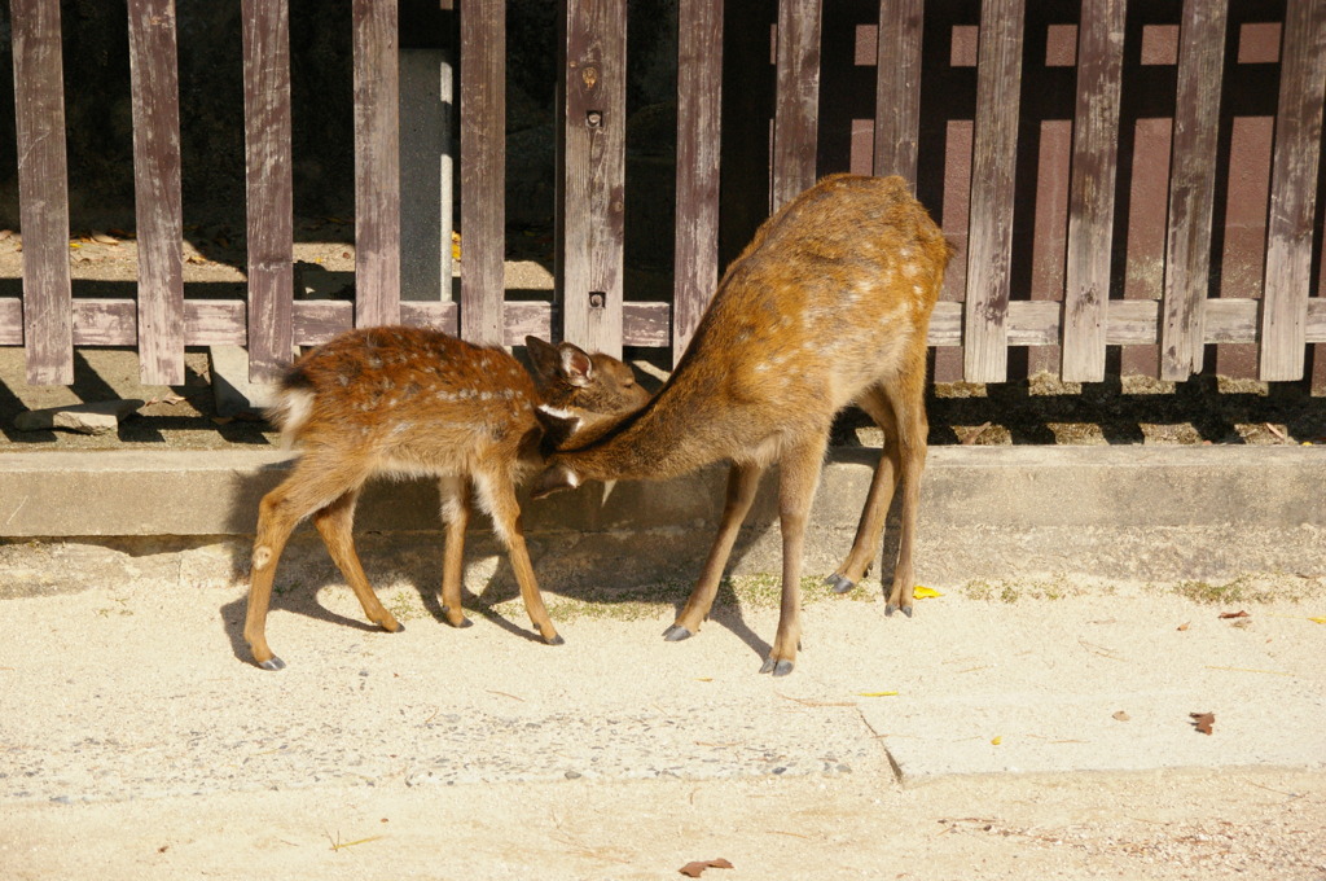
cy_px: 440
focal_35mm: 94
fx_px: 3476
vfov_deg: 14.4
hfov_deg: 21.6
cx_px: 663
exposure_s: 1/4000
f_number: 5.6
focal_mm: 63
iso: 800
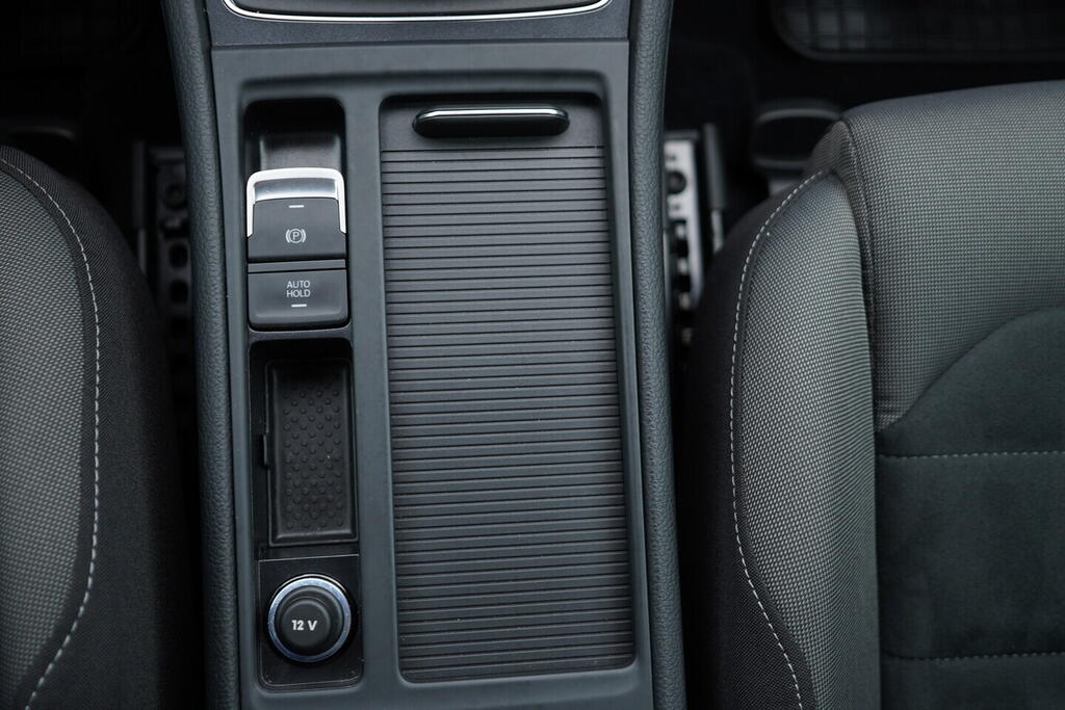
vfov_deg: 36.9
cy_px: 355
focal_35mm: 36
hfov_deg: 53.1
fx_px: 1065
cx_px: 532
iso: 200
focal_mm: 24
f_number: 2.8
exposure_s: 1/40
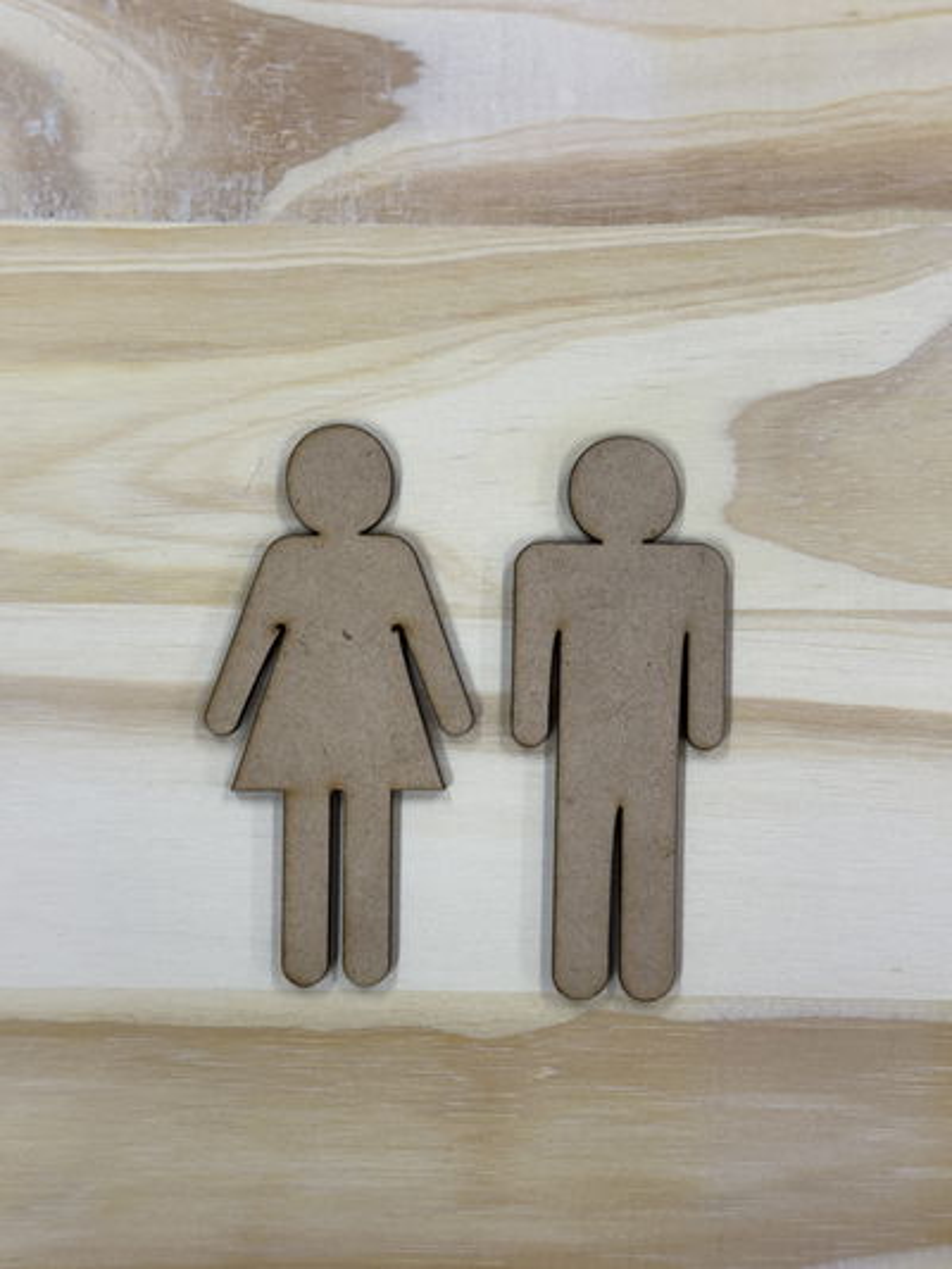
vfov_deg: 39.6
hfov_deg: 30.3
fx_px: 1759
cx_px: 476
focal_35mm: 48
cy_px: 634
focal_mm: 6.76
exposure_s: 1/50
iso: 50
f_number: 1.78
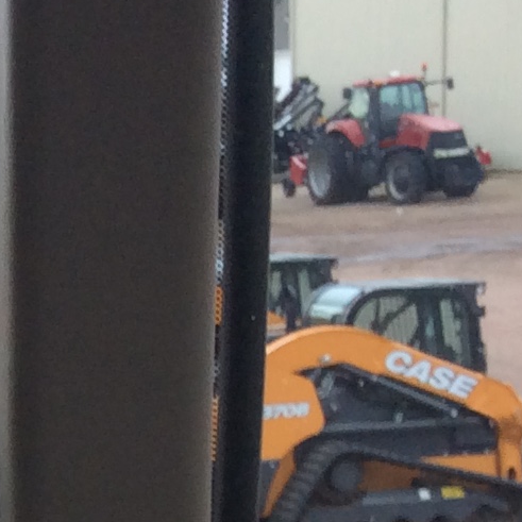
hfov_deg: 10.9
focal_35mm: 149
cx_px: -442
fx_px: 2542
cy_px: 811
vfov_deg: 11.2
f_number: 2.4
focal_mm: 3.3
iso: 32
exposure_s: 1/211
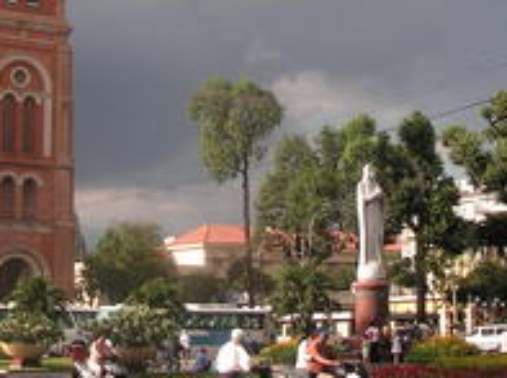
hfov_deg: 22.5
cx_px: 242
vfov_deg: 16.7
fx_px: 1272
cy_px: 30
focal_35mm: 87
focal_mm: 6.3
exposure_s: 1/350
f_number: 3.3
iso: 50
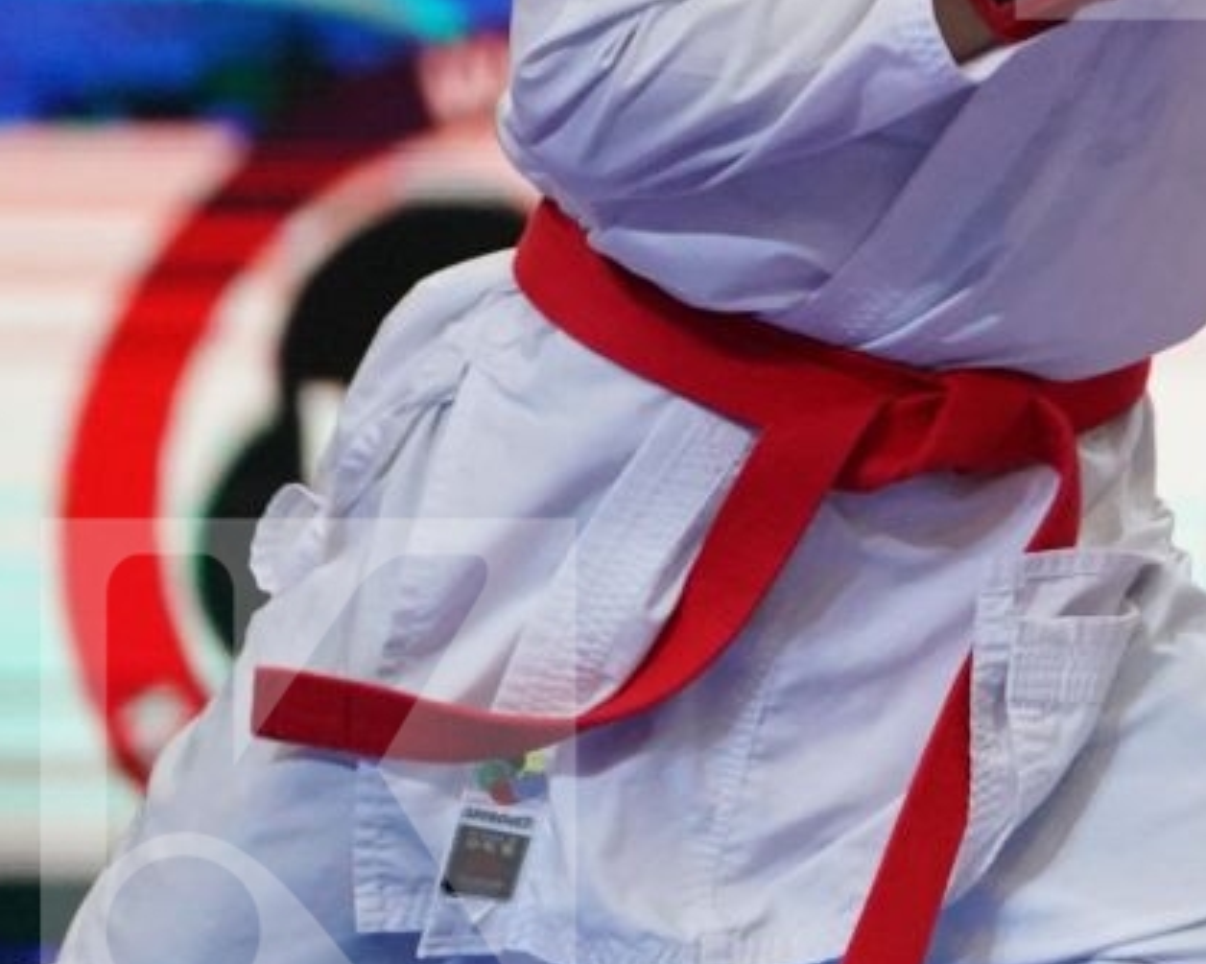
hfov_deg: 3.1
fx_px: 22160
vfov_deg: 2.5
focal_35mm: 621
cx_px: 2259
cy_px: -242
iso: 4000
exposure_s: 1/1000
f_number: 2.8
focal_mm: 154
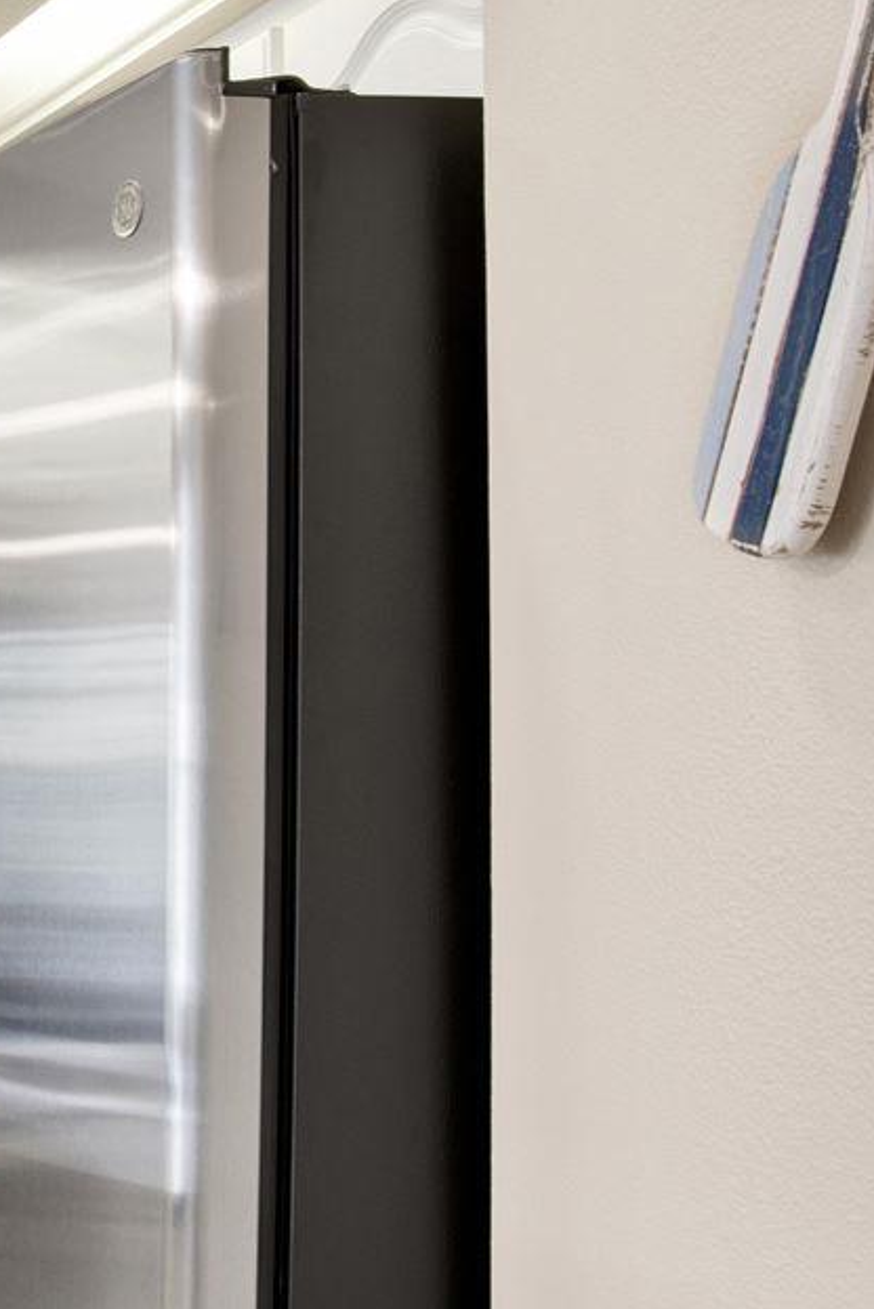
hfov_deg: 15.0
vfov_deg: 29.2
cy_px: 778
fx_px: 2510
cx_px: -1002
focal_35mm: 69
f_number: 11
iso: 200
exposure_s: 1/6
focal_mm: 21
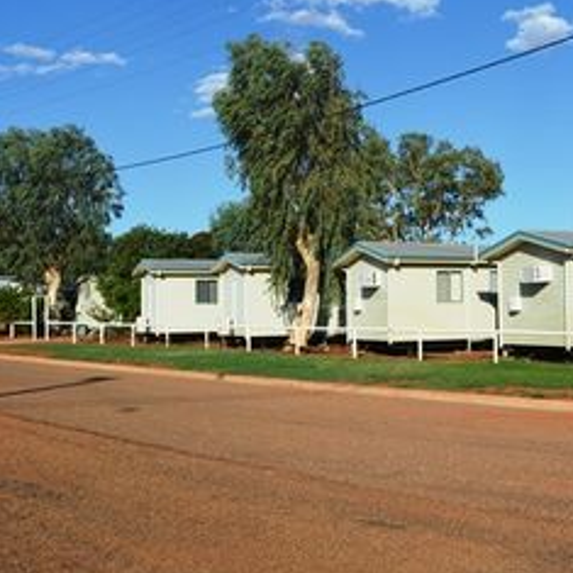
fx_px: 955
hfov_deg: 31.6
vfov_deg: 33.4
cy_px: 257
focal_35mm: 51
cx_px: 532
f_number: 9
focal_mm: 20
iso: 100
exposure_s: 1/320
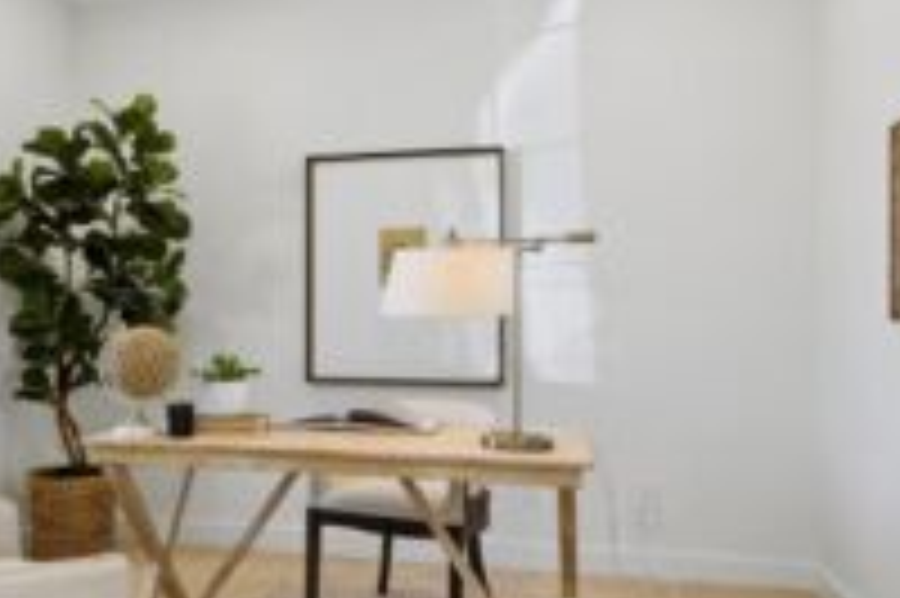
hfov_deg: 55.2
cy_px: 297
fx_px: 849
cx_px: 342
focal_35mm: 34
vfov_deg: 38.8
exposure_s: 1/20
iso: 400
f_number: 9
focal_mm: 17
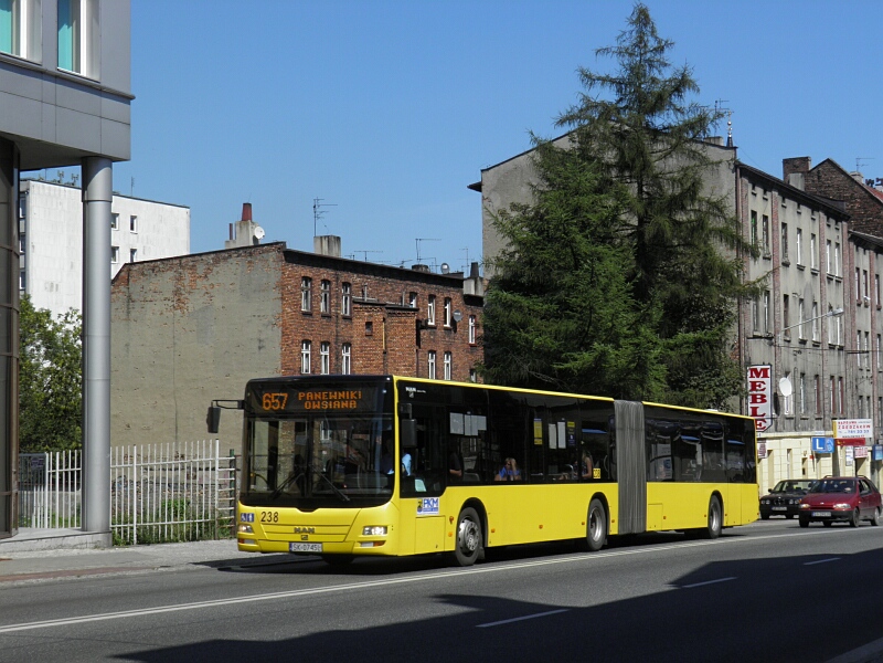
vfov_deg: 23.7
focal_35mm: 62
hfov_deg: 31.2
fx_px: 1582
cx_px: 442
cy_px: 332
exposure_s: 1/320
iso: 50
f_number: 6
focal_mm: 11.2
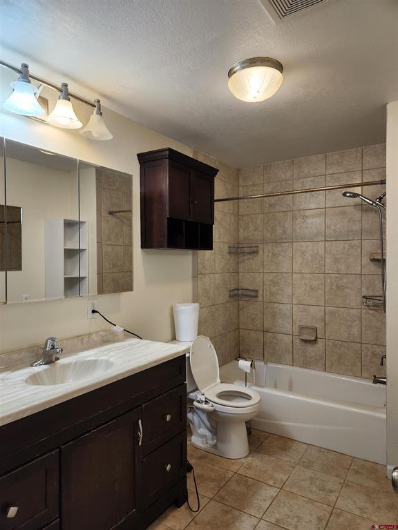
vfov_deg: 73.9
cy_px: 265
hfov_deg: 58.9
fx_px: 353
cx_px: 199
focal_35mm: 23
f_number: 1.8
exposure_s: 1/120
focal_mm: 5.4
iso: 125
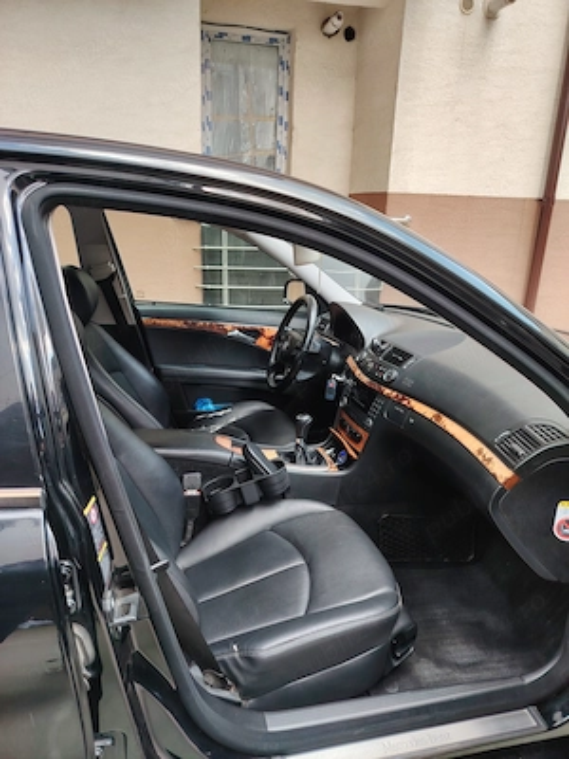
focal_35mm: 24
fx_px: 526
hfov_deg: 56.8
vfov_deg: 71.6
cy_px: 380
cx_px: 284
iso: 203
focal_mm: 5.25
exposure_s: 1/100
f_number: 1.75
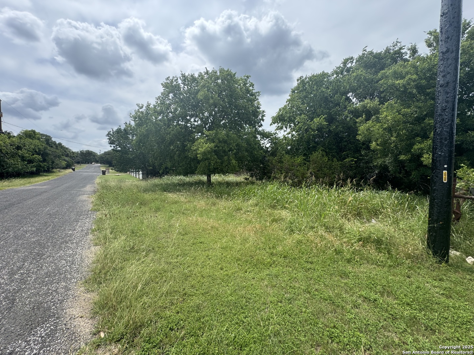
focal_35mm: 14
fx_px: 192
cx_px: 237
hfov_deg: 102.1
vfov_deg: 85.7
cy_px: 178
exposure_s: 1/899
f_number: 2.2
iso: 50
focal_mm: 2.22
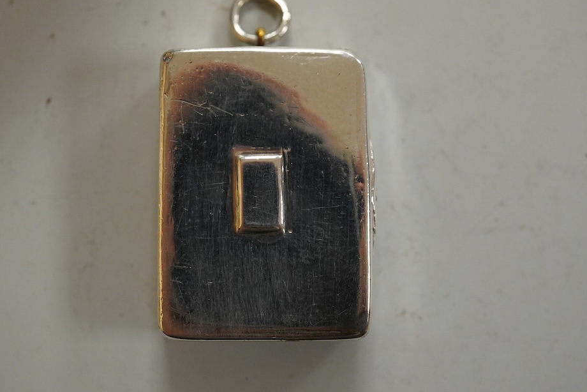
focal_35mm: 55
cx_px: 287
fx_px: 897
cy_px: 162
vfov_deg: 24.6
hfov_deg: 36.2
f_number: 9
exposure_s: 1/200
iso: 2500
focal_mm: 30
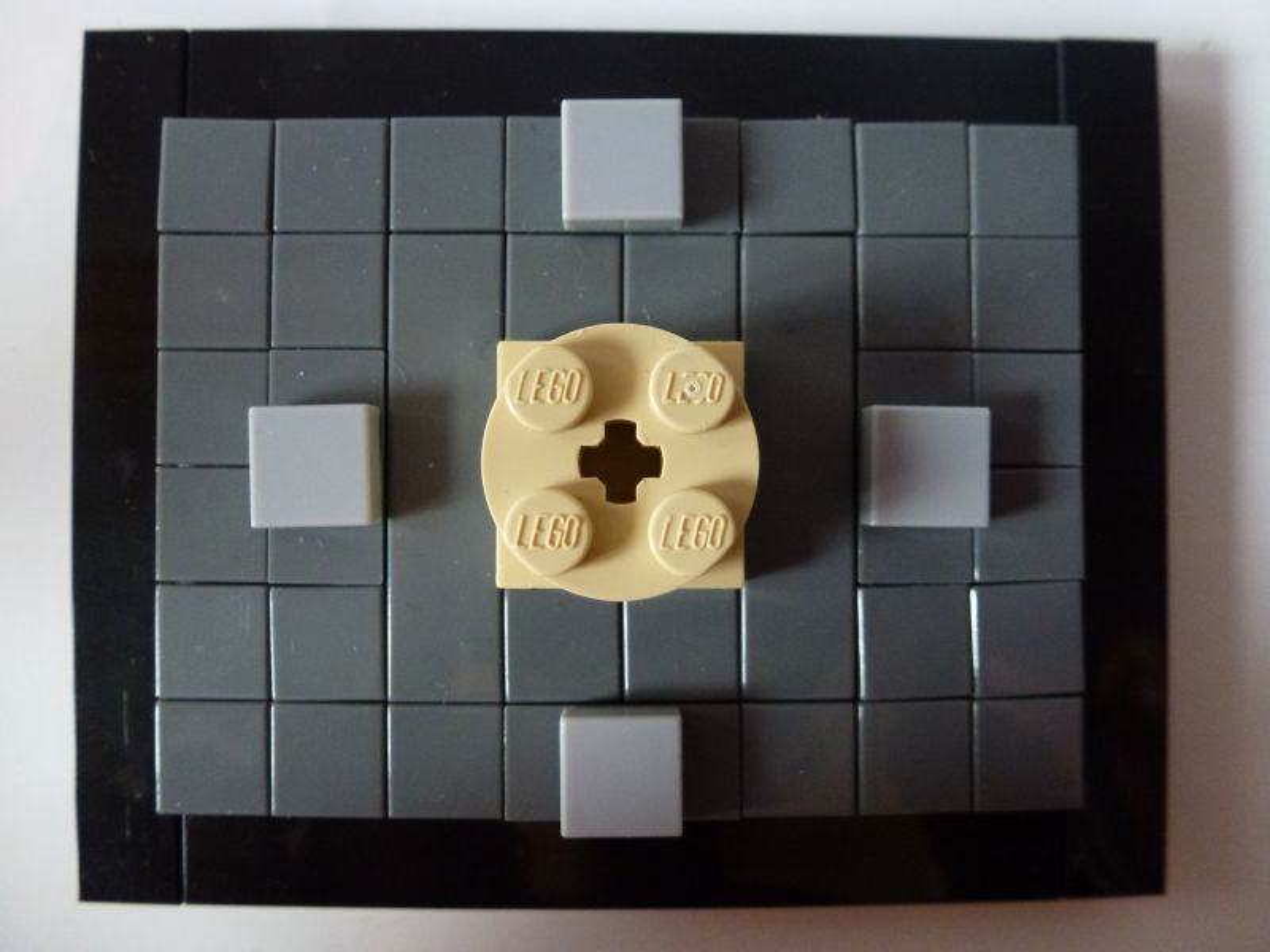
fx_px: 881
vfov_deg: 56.8
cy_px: 476
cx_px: 635
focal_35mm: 24
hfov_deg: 71.6
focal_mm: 4.3
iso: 400
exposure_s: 1/40
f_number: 3.3
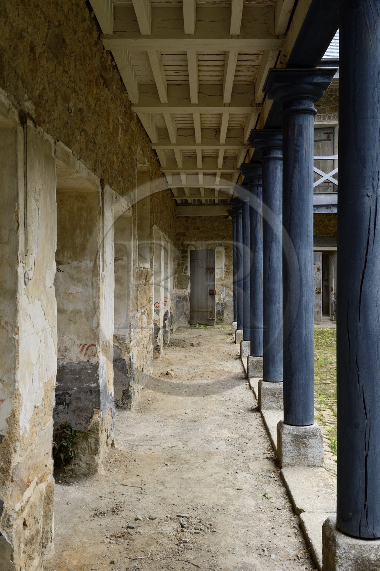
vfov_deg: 50.7
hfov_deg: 35.0
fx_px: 602
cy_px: 286
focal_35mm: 38
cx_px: 190
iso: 800
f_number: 11
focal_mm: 38
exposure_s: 1/100
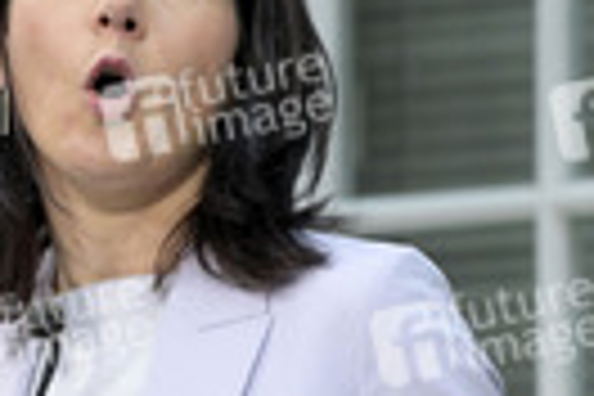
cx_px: 97
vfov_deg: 2.0
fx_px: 11269
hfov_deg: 3.0
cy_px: 446
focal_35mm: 683
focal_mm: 200
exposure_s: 1/500
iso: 5000
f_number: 8
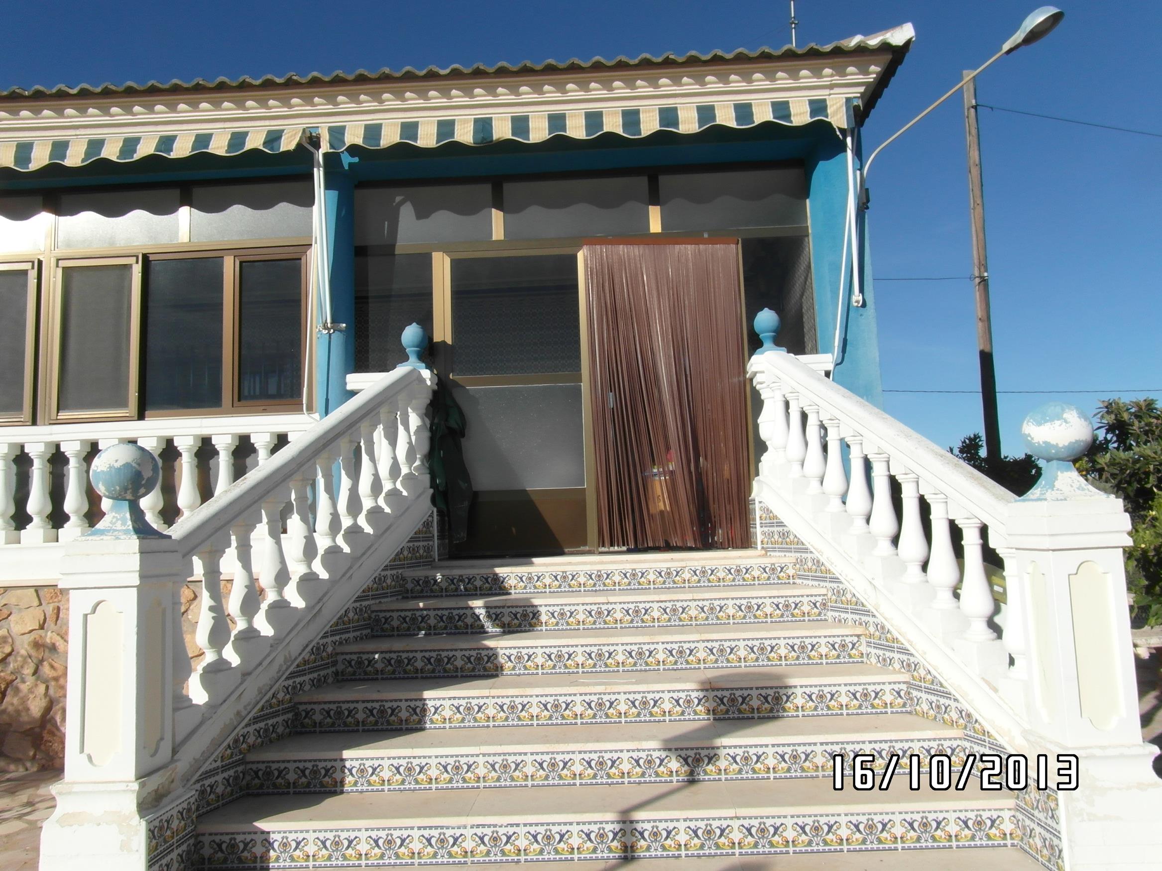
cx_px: 581
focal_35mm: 24
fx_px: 806
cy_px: 436
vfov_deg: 56.8
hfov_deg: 71.6
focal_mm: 4
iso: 80
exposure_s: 1/250
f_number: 7.3
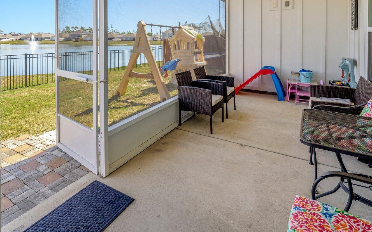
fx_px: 223
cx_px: 147
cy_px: 42
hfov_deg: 78.7
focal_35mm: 22
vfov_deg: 51.2
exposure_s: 1/80
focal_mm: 14
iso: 500
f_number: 10
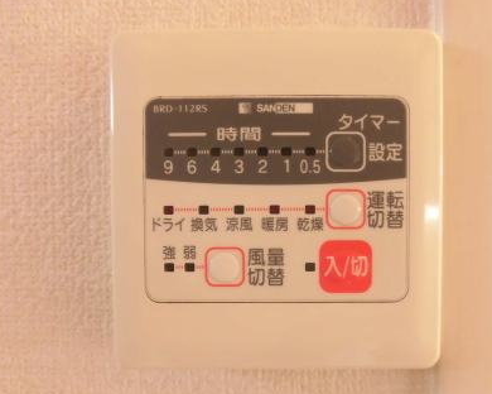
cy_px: 206
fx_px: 393
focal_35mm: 27
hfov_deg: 63.9
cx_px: 274
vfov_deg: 53.2
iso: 400
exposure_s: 1/30
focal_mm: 4.3
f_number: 3.1
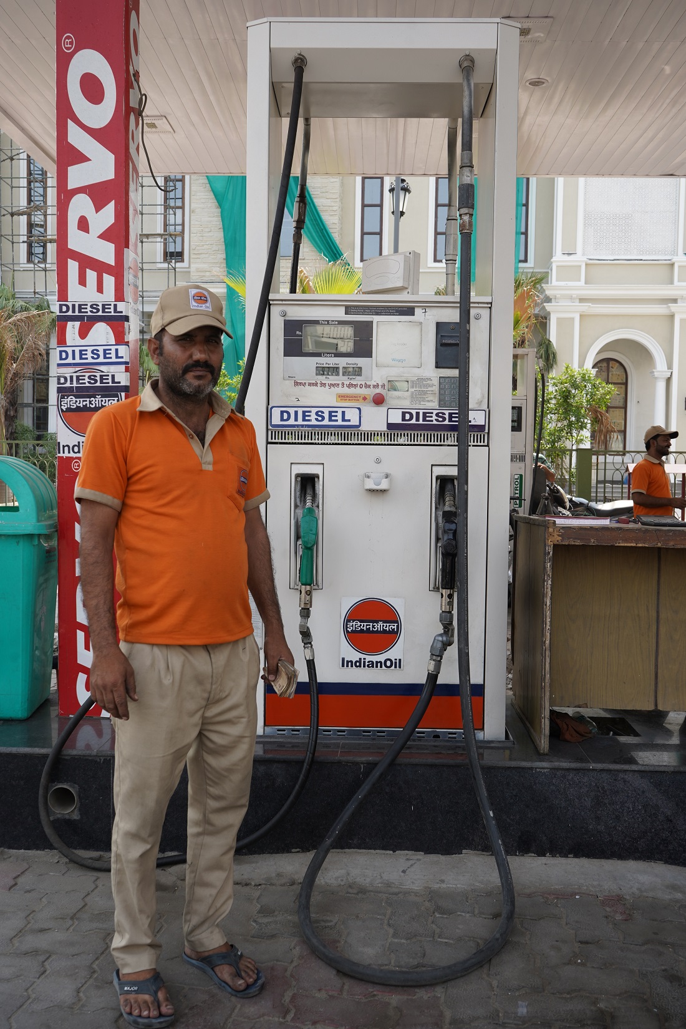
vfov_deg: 57.2
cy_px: 514
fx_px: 943
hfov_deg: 40.0
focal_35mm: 33
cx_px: 343
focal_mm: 33
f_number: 8
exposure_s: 1/100
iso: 125
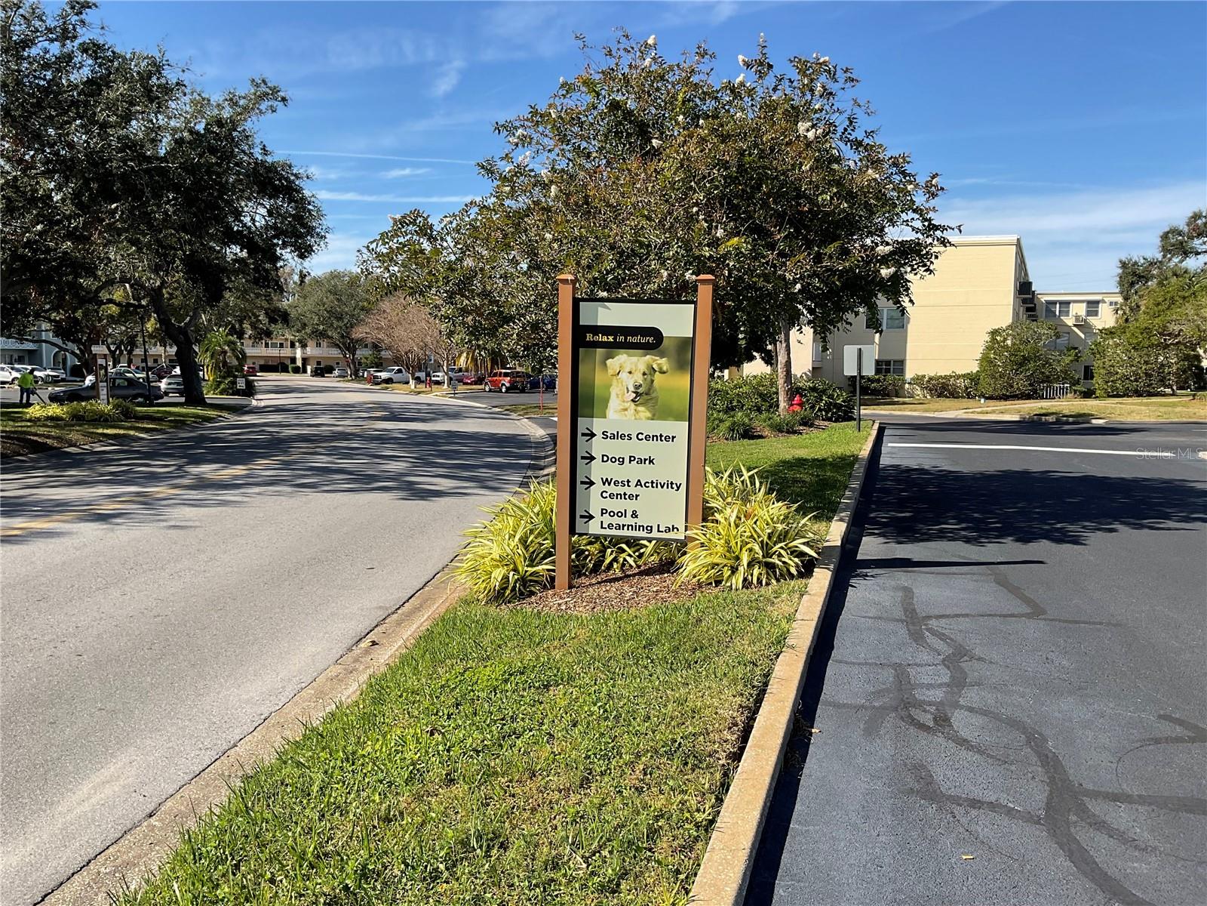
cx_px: 604
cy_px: 453
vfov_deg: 48.2
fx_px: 1011
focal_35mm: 29
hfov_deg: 61.7
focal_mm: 3
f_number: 1.8
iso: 16
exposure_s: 1/1577
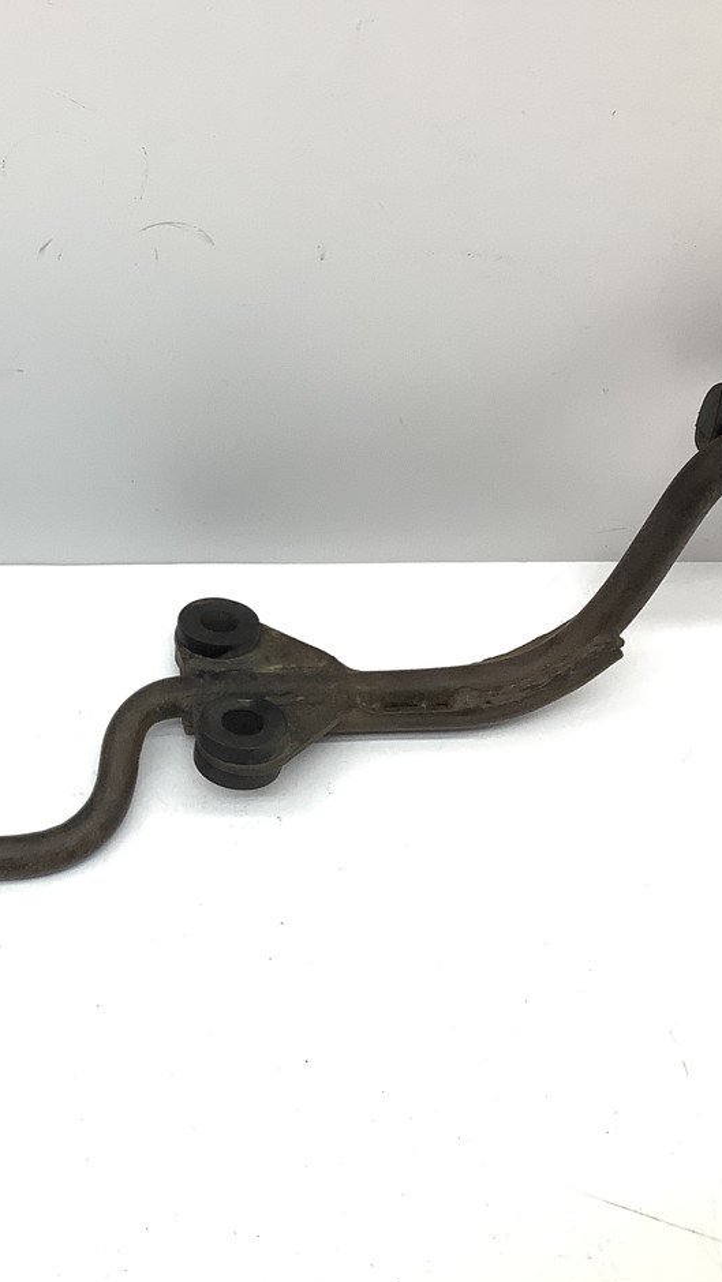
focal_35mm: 46
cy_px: 644
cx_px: -3
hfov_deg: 24.7
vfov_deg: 44.6
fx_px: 1565
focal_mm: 3.3
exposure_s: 1/120
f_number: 2.4
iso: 64
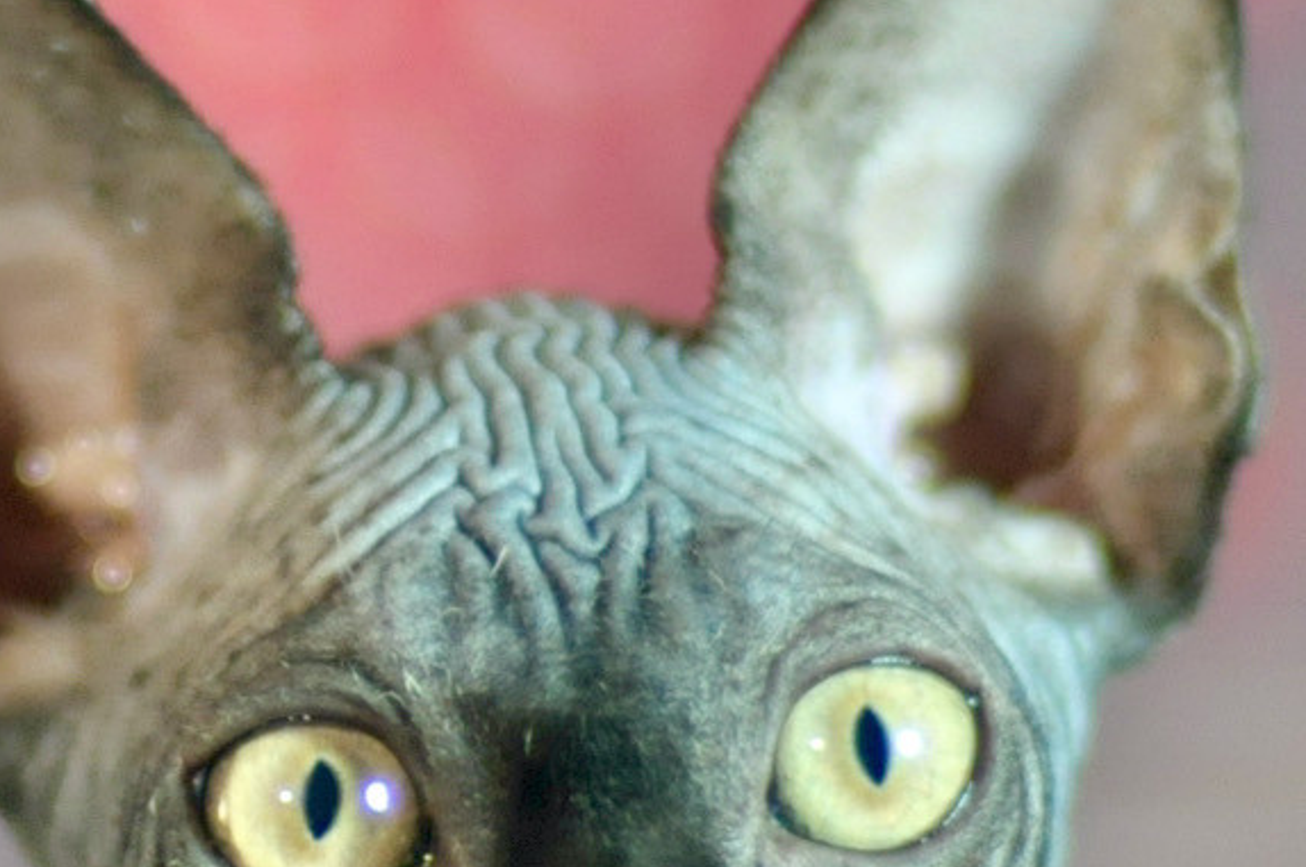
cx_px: 232
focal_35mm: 280
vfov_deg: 4.9
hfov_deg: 7.4
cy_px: 432
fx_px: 10143
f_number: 1.4
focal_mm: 50
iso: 1000
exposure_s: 1/320
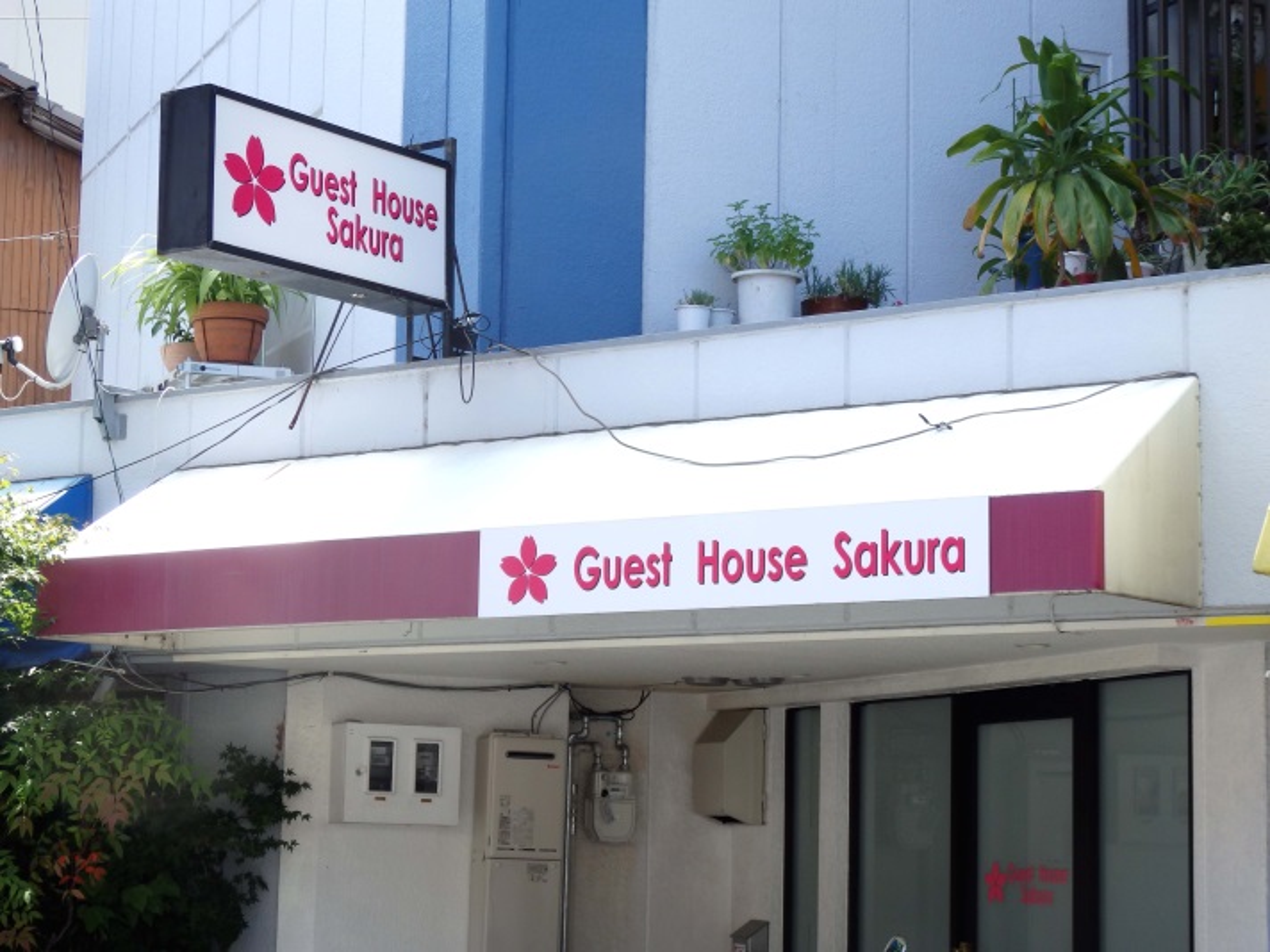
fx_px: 2678
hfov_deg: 26.7
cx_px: 635
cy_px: 476
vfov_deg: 20.2
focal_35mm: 73
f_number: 4.5
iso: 100
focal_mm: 13.1
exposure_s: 1/250
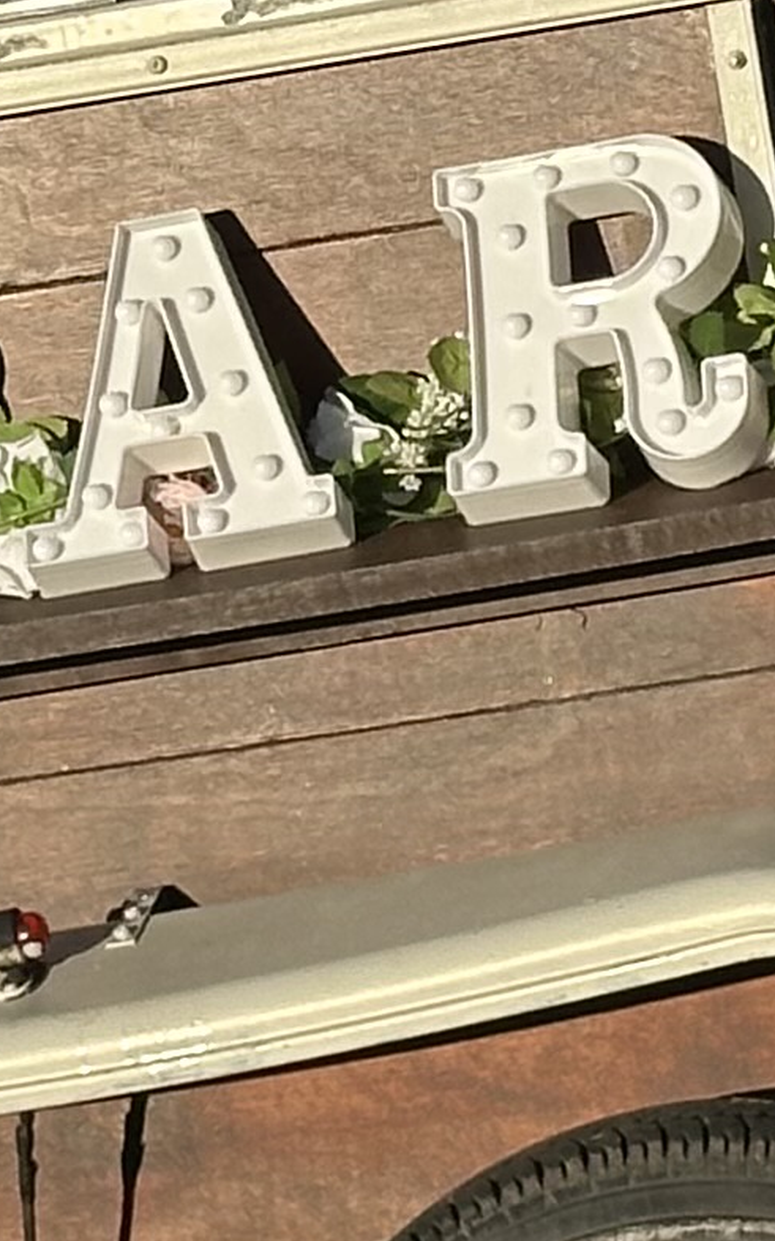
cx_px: 331
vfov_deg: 8.0
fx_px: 8823
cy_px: 129
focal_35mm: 261
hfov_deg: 5.0
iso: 64
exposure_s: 1/4016
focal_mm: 6.86
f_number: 1.78
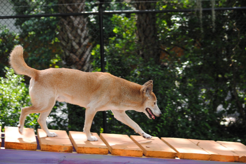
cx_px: 123
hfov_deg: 21.9
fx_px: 636
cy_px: 82
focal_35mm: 93
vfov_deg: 14.7
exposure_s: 1/125
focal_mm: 62
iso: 125
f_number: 4.5
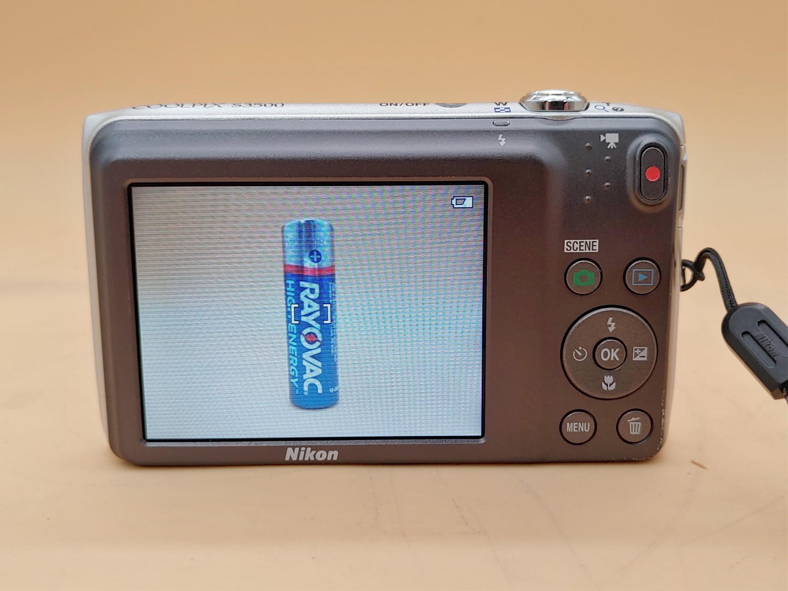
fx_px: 888
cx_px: 394
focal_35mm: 39
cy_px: 296
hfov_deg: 47.9
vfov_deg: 36.8
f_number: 1.8
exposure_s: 1/76
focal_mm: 4.36
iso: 50
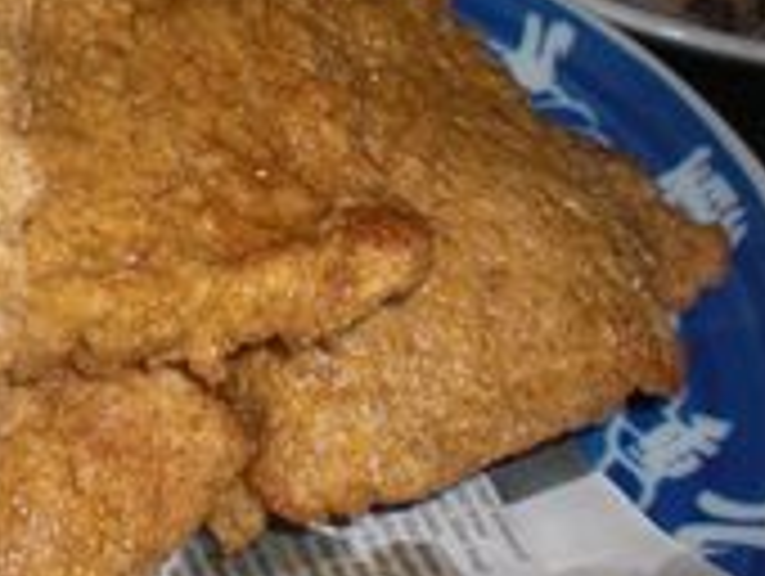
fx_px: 1704
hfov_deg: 24.2
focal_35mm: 77
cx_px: 11
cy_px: 232
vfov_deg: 19.2
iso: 64
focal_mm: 6.3
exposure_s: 1/60
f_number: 5.6
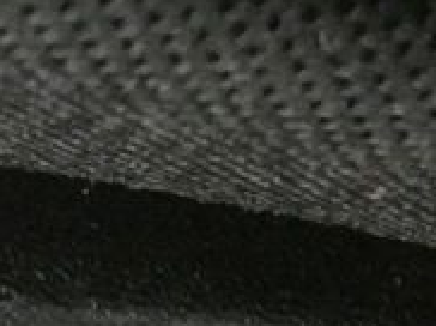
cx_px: -465
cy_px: 817
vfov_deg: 5.9
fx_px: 3044
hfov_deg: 7.8
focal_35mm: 242
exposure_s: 1/50
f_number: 5
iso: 1600
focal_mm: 7.8
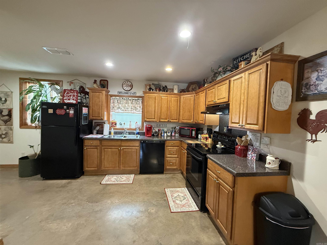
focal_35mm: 14
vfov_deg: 85.7
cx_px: 164
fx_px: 132
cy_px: 122
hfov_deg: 102.1
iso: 500
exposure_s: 1/60
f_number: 2.2
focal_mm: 2.22
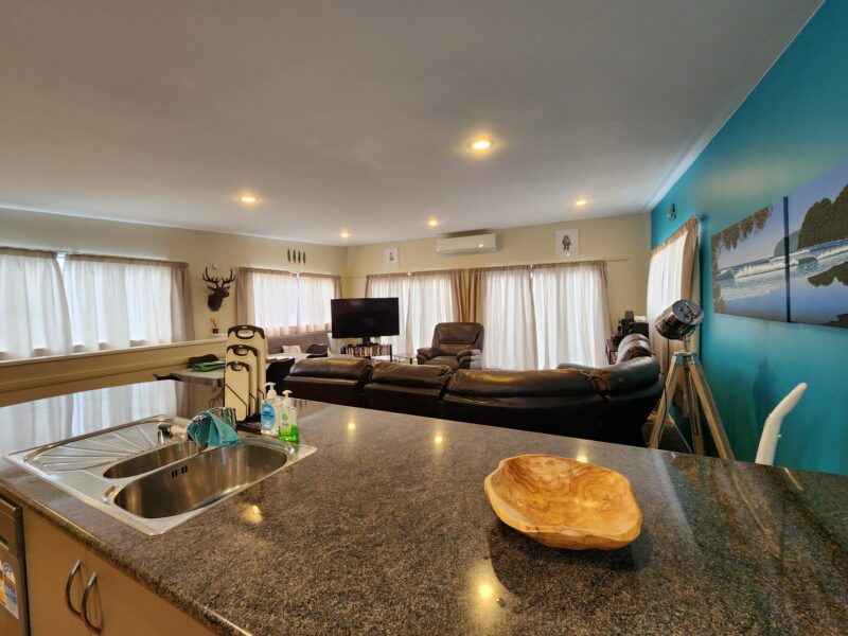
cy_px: 318
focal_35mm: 13
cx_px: 424
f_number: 2.2
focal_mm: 2.2
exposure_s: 1/50
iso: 100
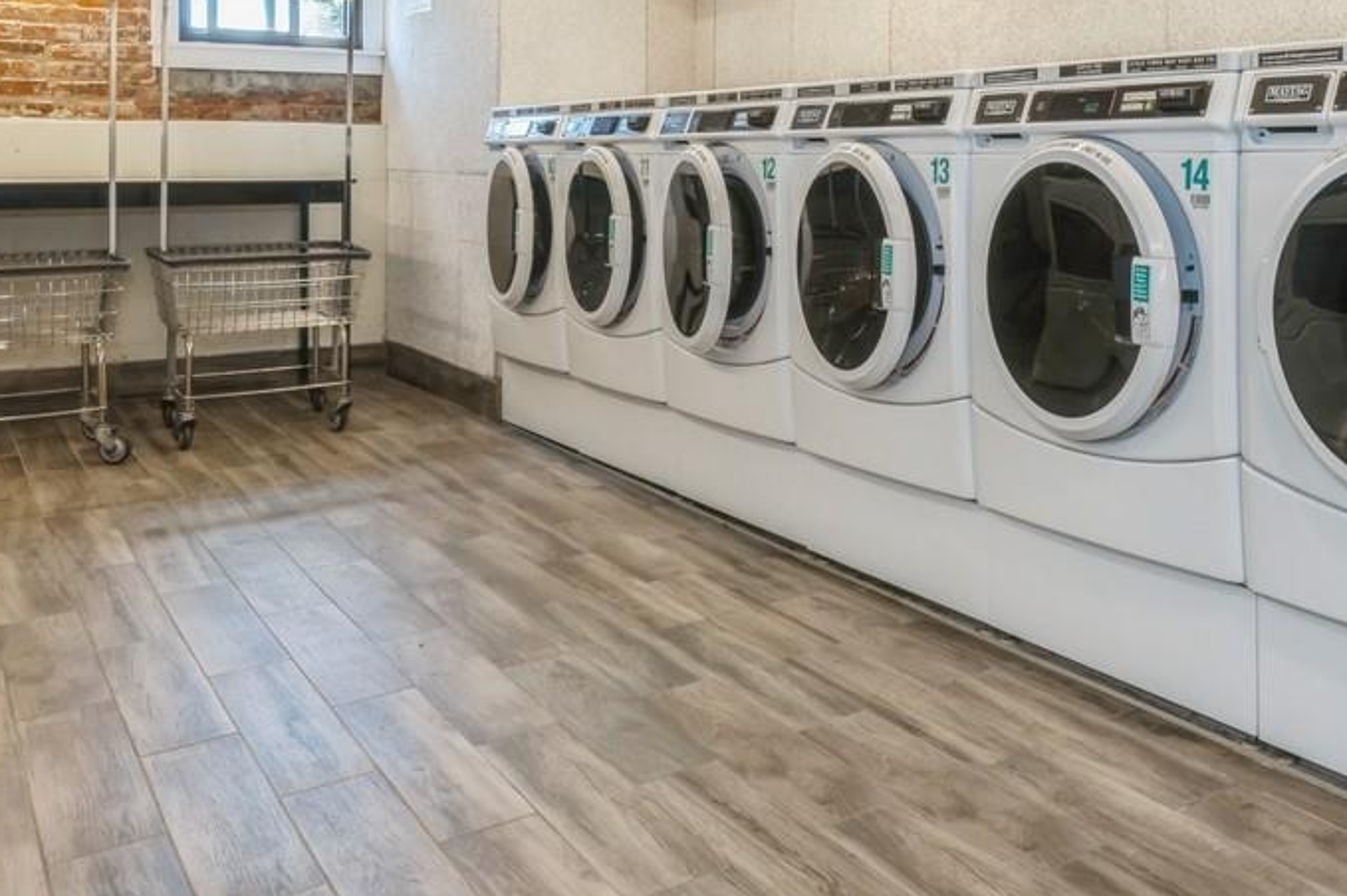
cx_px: 924
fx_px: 1278
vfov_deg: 36.4
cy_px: 99
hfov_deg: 54.2
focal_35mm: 34
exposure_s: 1/10
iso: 400
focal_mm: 14.5
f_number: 11
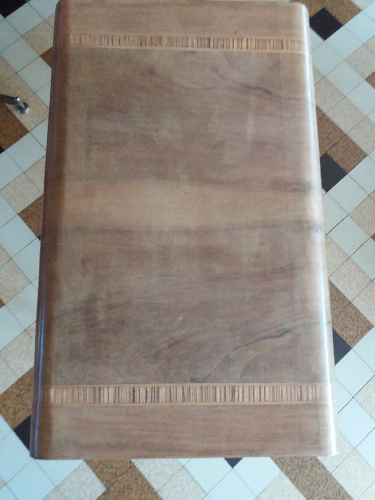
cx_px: 188
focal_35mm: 28
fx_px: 404
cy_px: 250
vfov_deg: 63.4
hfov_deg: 49.7
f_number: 1.9
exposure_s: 1/33
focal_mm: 3.7
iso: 160
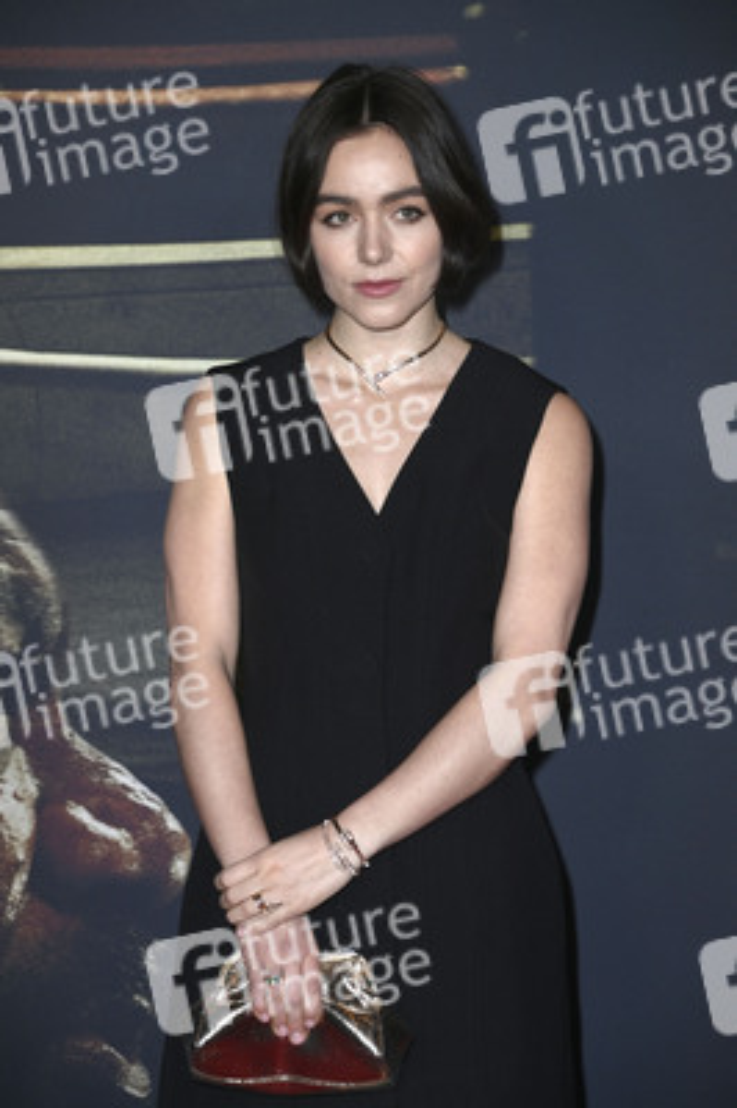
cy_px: 554
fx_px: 3230
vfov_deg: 19.5
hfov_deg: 13.0
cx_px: 368
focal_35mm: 105
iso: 640
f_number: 5.6
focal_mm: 105
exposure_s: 1/200
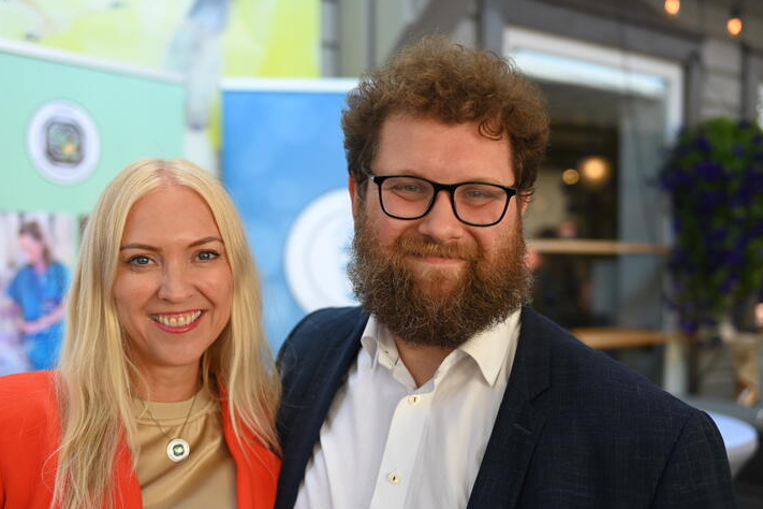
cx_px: 371
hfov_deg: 43.6
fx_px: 954
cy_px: 283
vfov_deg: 29.8
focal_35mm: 45
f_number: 2.5
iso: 400
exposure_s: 1/640
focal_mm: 40
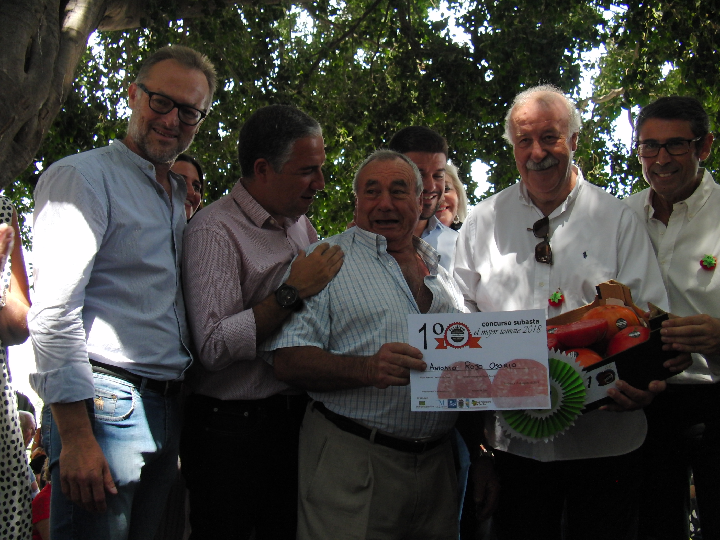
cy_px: 270
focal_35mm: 44
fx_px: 915
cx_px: 360
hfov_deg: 42.9
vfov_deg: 32.9
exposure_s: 1/200
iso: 200
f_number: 3
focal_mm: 8.8
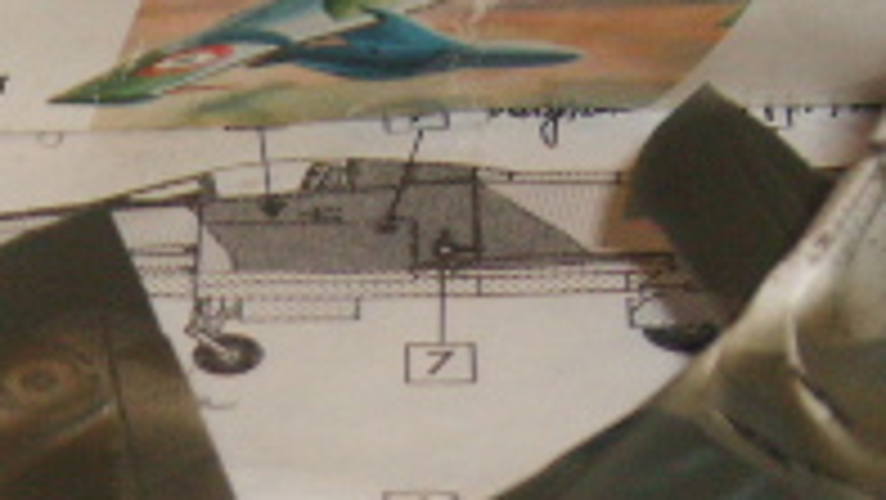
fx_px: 2914
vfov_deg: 9.6
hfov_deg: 17.3
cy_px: 694
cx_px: 324
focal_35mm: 124
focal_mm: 5.8
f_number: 2.8
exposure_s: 1/45
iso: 100
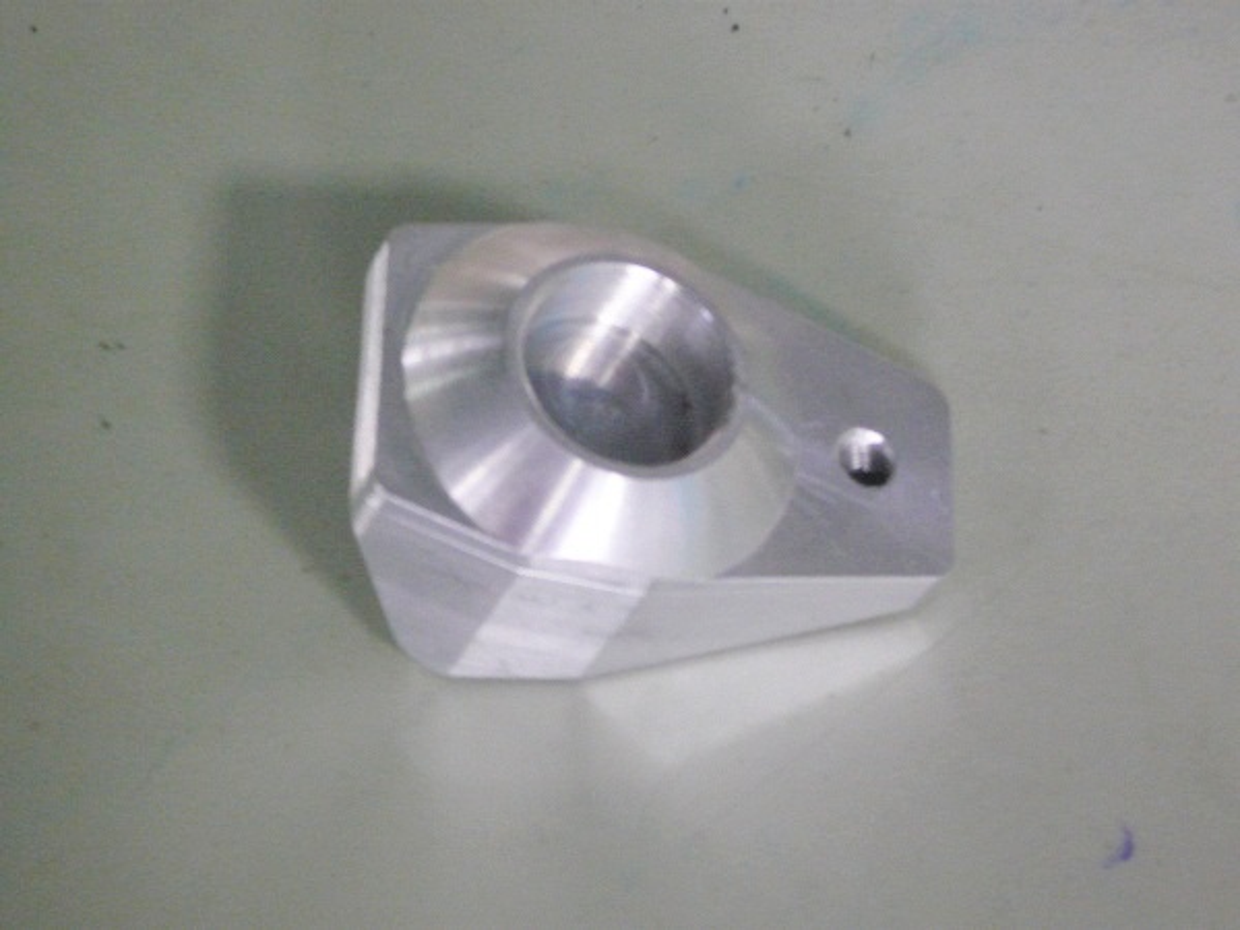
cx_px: 620
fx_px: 3654
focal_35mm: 102
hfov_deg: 19.3
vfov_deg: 14.5
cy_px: 465
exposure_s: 1/8
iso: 200
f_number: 5.6
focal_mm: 16.8
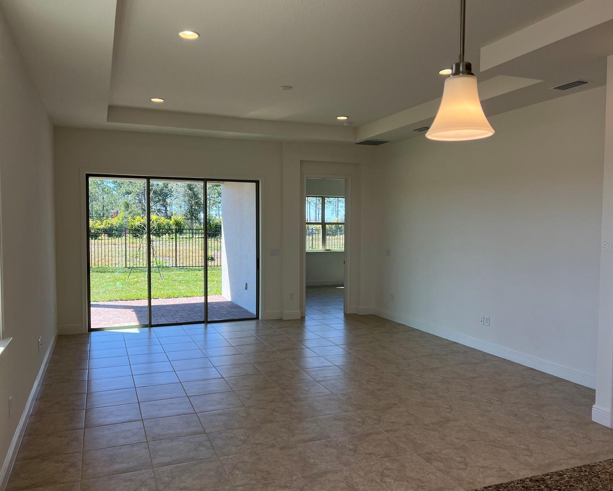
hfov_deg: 62.2
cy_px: 246
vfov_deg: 51.5
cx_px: 304
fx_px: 508
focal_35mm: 28
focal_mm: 5.7
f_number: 1.5
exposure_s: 1/375
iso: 50
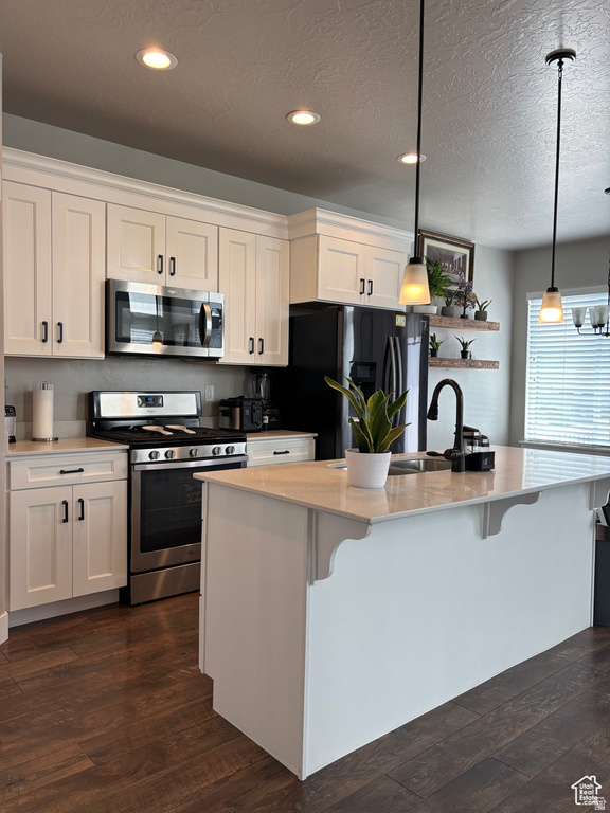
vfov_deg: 67.3
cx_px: 305
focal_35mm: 26
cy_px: 406
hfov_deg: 53.1
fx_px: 611
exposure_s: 1/120
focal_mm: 5.96
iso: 50
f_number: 1.6
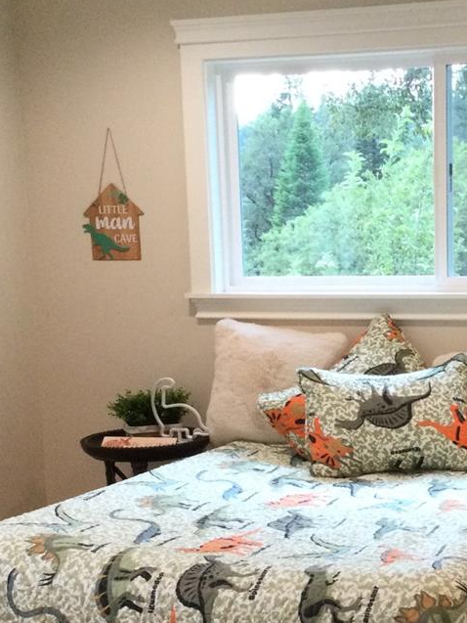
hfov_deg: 19.9
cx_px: 390
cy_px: 494
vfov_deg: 26.2
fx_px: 1313
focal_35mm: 73
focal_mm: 3.3
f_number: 2.4
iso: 40
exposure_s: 1/30
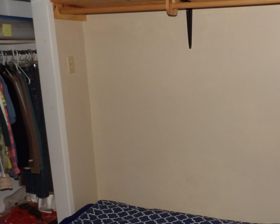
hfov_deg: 41.4
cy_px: 158
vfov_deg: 33.7
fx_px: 365
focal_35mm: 44
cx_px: 189
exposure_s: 1/33
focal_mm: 4.3
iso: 200
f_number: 3.2
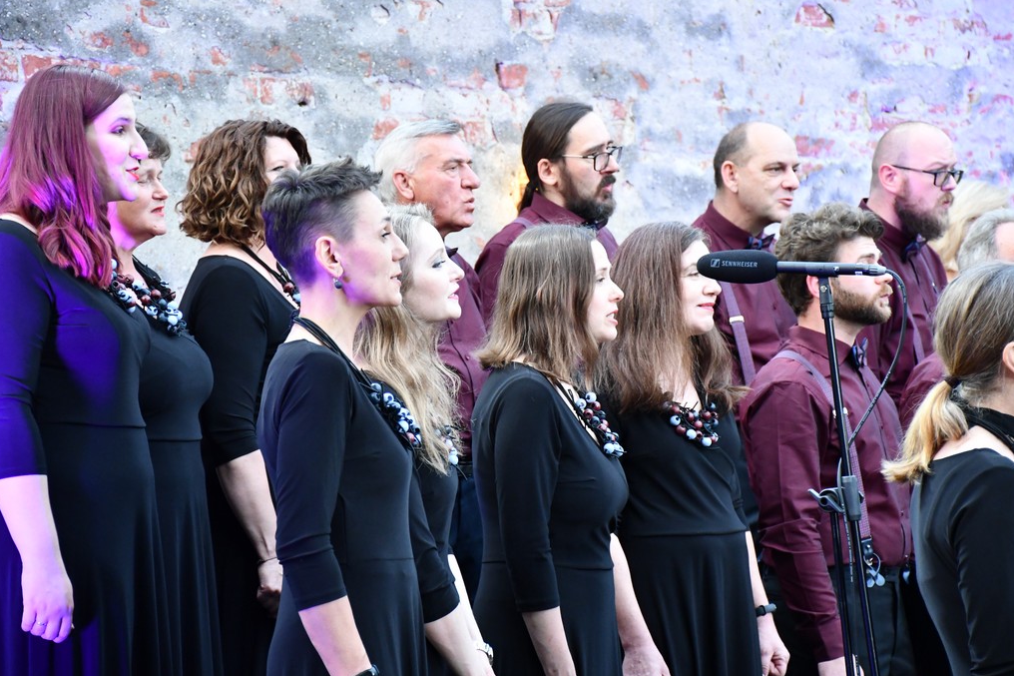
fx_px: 3407
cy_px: 339
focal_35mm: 121
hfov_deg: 16.9
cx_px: 506
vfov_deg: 11.3
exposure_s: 1/200
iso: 3200
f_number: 5.3
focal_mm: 80
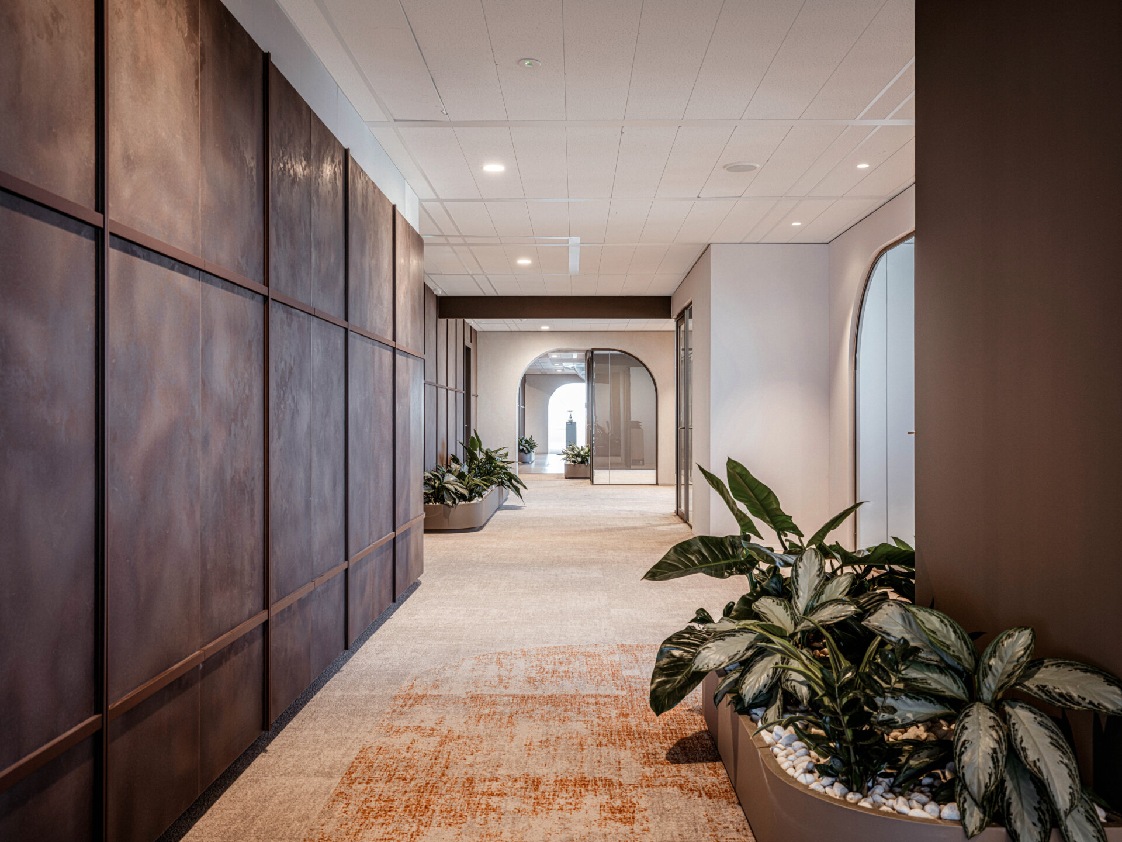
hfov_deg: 61.7
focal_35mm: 29
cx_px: 561
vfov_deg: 48.2
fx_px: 940
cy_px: 421
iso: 250
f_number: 9
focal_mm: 36.9
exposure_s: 1/3
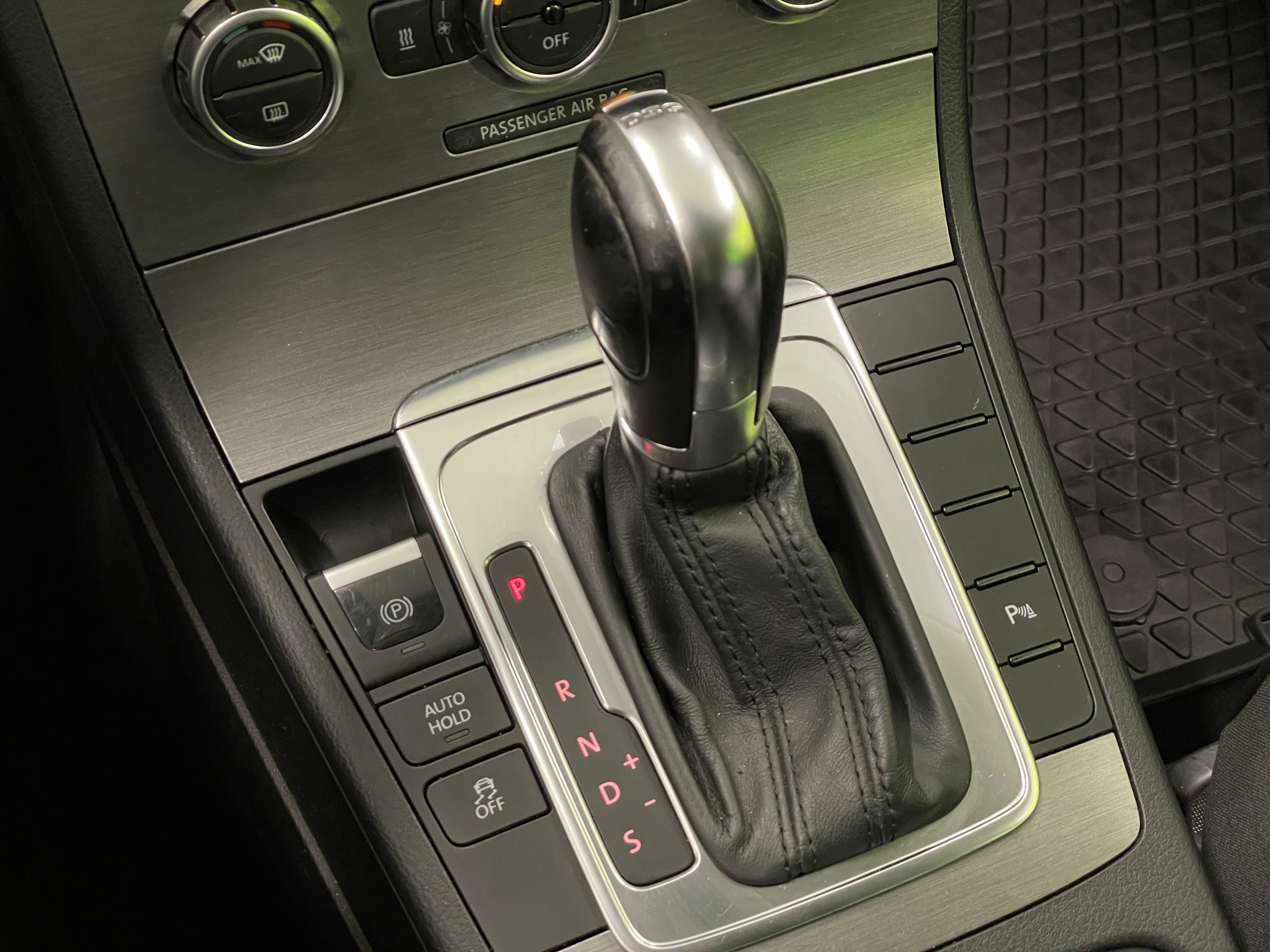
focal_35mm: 52
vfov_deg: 28.0
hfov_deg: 36.8
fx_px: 1908
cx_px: 635
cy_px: 476
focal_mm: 6
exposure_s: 1/50
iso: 500
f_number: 2
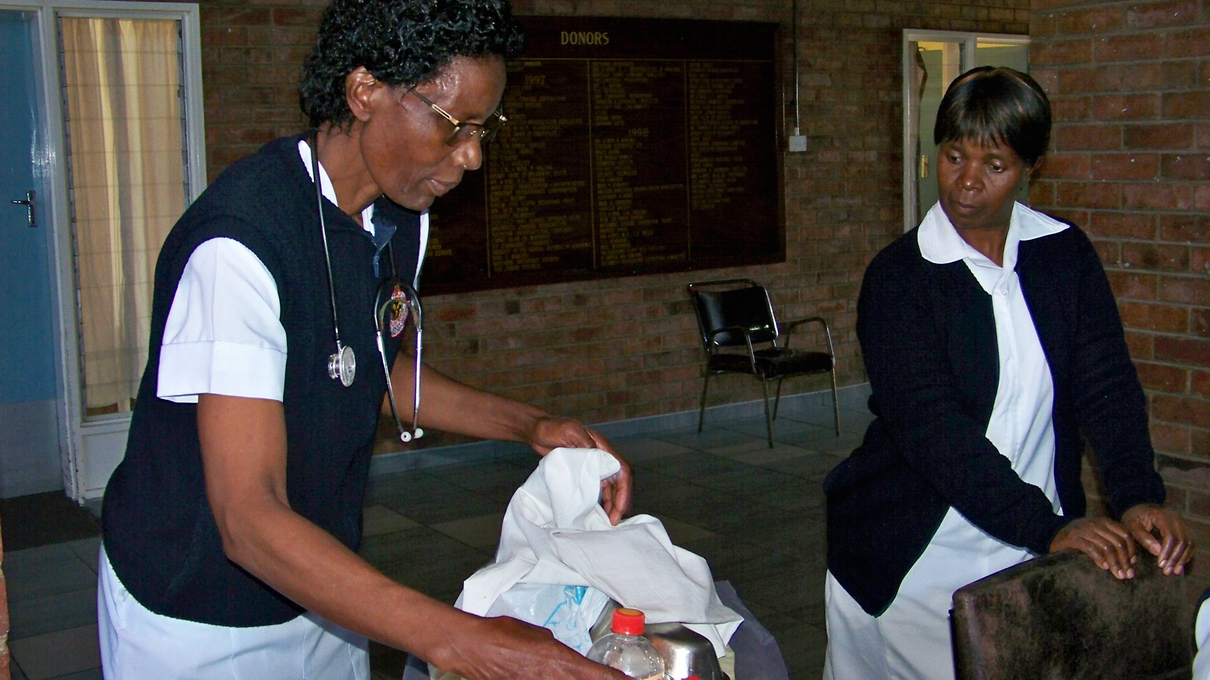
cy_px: 339
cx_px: 612
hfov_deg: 49.4
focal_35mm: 41
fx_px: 1315
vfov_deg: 29.0
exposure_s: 1/30
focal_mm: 6.75
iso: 200
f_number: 2.8
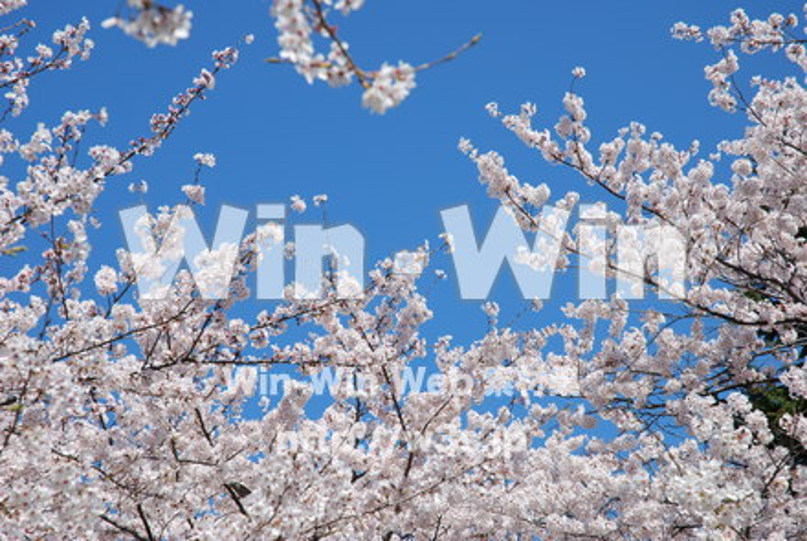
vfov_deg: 14.1
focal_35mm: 98
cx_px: 404
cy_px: 270
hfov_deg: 20.9
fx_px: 2189
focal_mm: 65
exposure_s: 1/200
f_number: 8
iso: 100
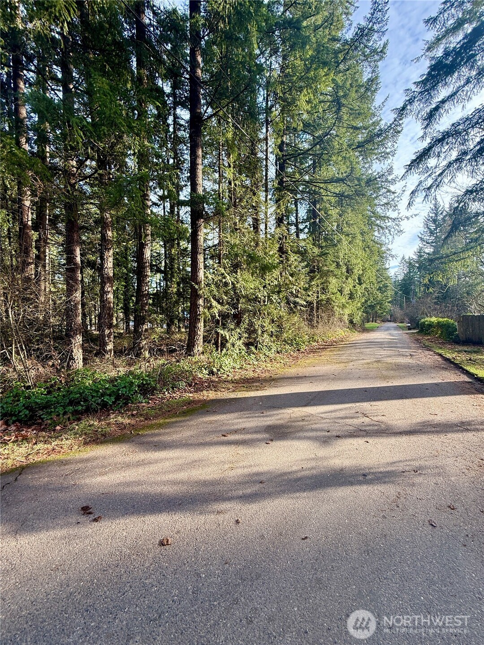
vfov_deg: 102.1
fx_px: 261
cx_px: 242
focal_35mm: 14
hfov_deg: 85.7
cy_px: 322
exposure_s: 1/204
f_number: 2.2
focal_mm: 2.22
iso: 50
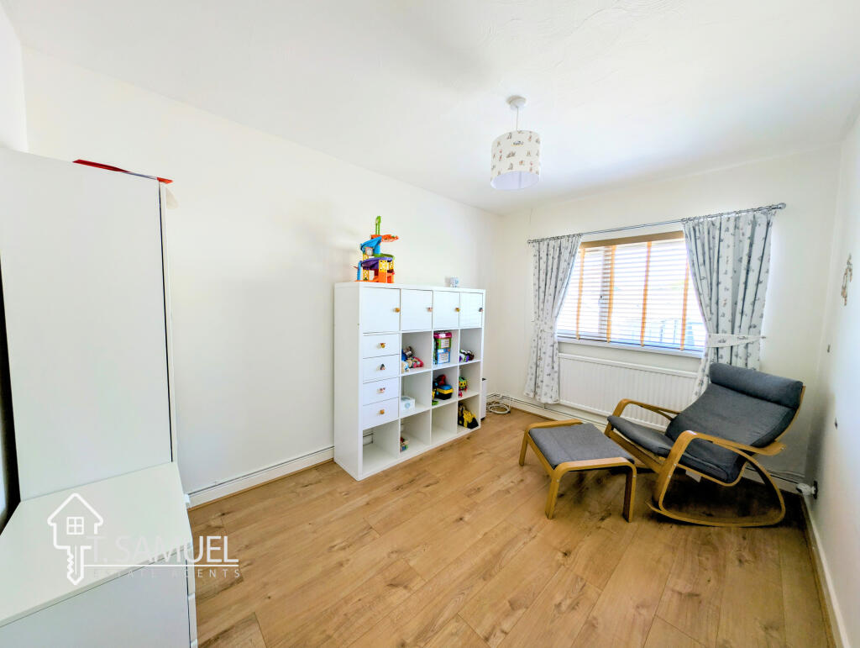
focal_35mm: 12
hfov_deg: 110.5
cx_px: 430
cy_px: 324
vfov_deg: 94.6
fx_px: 299
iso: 51
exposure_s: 1/81.9
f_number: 1.95
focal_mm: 2.23
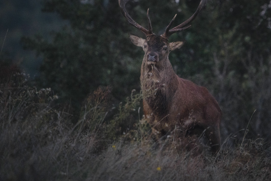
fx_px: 6714
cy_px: 49
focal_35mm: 892
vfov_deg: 1.5
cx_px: 186
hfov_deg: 2.3
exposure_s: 1/640
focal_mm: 600
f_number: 6.3
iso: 3200
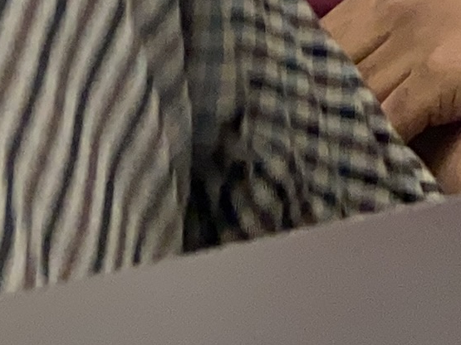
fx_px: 2516
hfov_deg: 10.0
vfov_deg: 6.8
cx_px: 802
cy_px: -848
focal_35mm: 189
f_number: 1.8
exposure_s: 1/60
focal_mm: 4.25
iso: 100
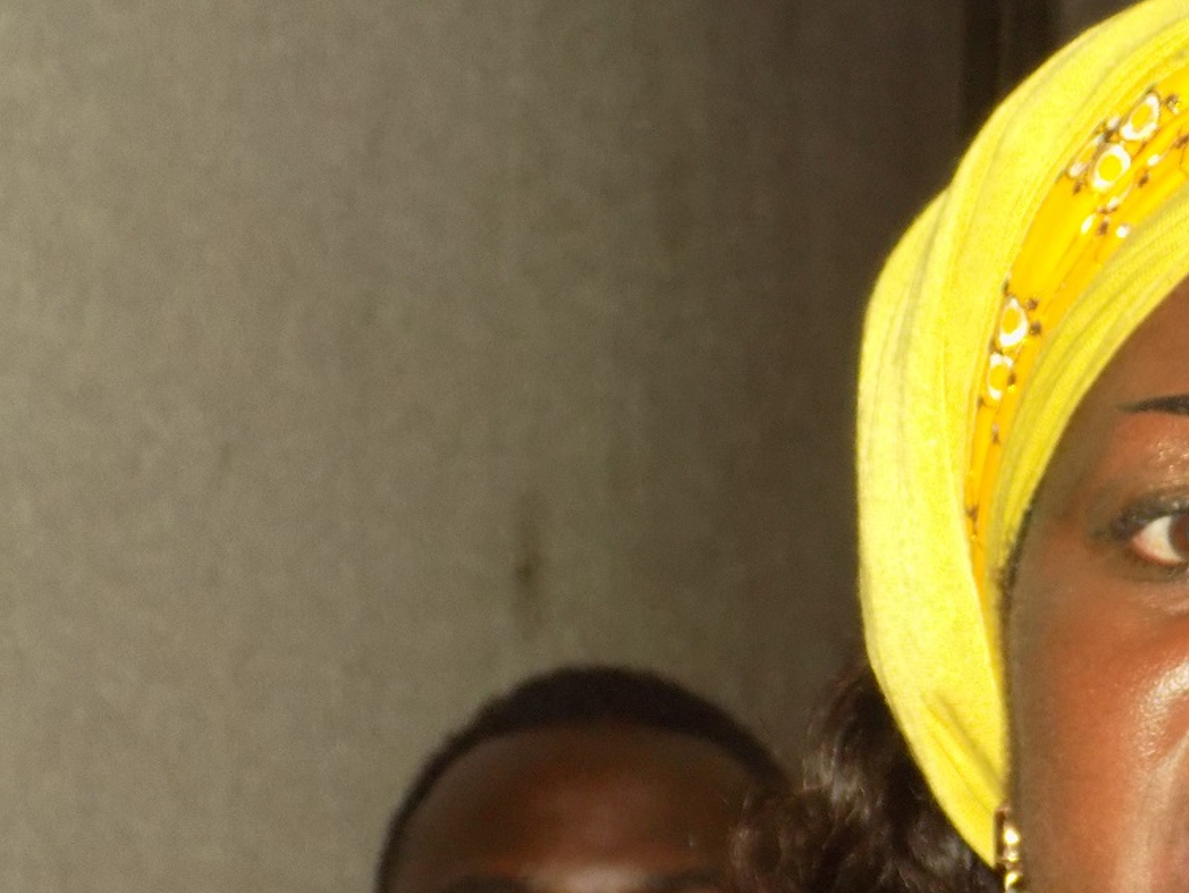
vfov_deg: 12.3
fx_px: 4124
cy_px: 660
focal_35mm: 120
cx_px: 1005
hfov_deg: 16.3
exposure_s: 1/30
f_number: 4.2
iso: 280
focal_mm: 12.5
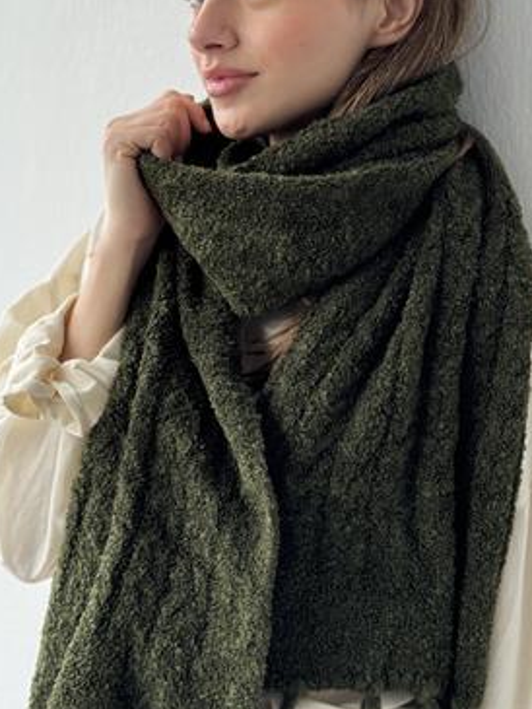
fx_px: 1434
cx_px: 315
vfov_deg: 27.6
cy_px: 222
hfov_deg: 21.0
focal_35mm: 70
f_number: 1.78
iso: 64
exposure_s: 1/170
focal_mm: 6.76
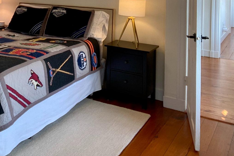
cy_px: -20
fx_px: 312
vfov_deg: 25.8
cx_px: 52
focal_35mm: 48
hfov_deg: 39.7
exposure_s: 1/60
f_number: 2.2
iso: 64
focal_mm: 2.71
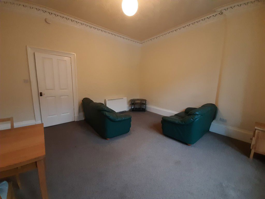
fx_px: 100
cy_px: 100
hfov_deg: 106.2
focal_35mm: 13
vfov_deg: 89.9
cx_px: 132
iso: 320
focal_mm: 1.42
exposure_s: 1/25
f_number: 2.2
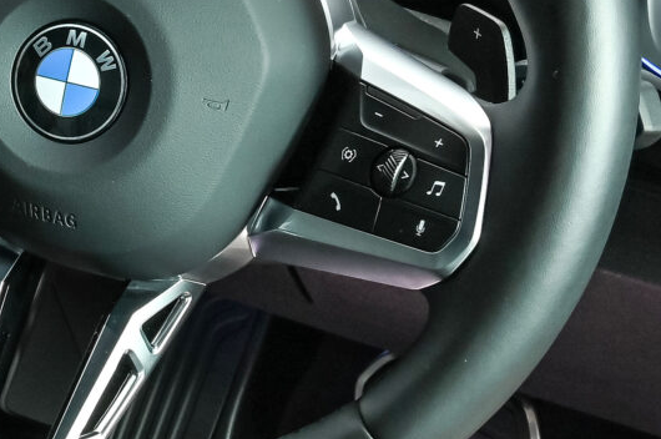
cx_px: -347
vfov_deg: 11.8
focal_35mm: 116
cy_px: 176
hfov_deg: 16.1
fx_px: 2127
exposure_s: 1/8
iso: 500
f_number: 10
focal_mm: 24
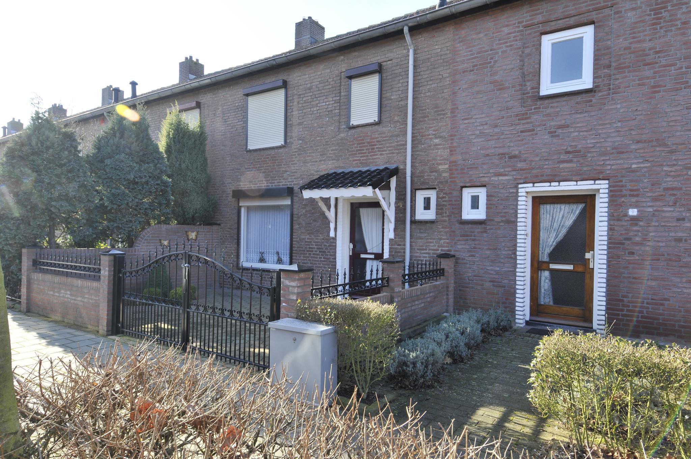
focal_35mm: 21
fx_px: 403
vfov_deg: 59.4
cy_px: 230
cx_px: 346
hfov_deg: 81.3
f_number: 9
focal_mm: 14
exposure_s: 1/100
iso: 200
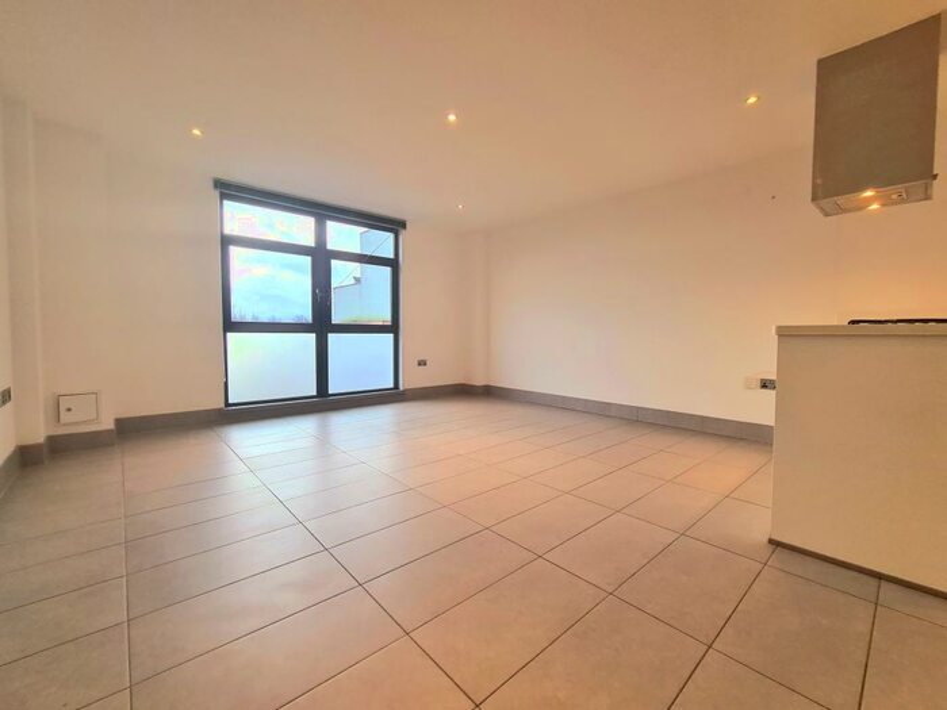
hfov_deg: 106.2
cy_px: 355
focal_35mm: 13
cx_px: 474
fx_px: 356
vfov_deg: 89.9
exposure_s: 1/100
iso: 64
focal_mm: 2.22
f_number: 2.2
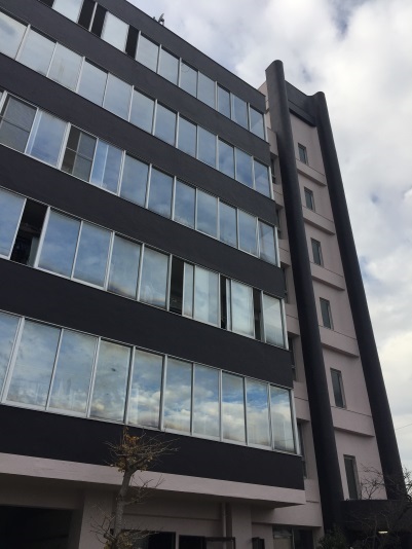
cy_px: 274
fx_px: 460
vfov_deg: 61.6
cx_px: 206
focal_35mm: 29
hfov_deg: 48.3
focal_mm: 4.15
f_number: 2.2
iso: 32
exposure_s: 1/791
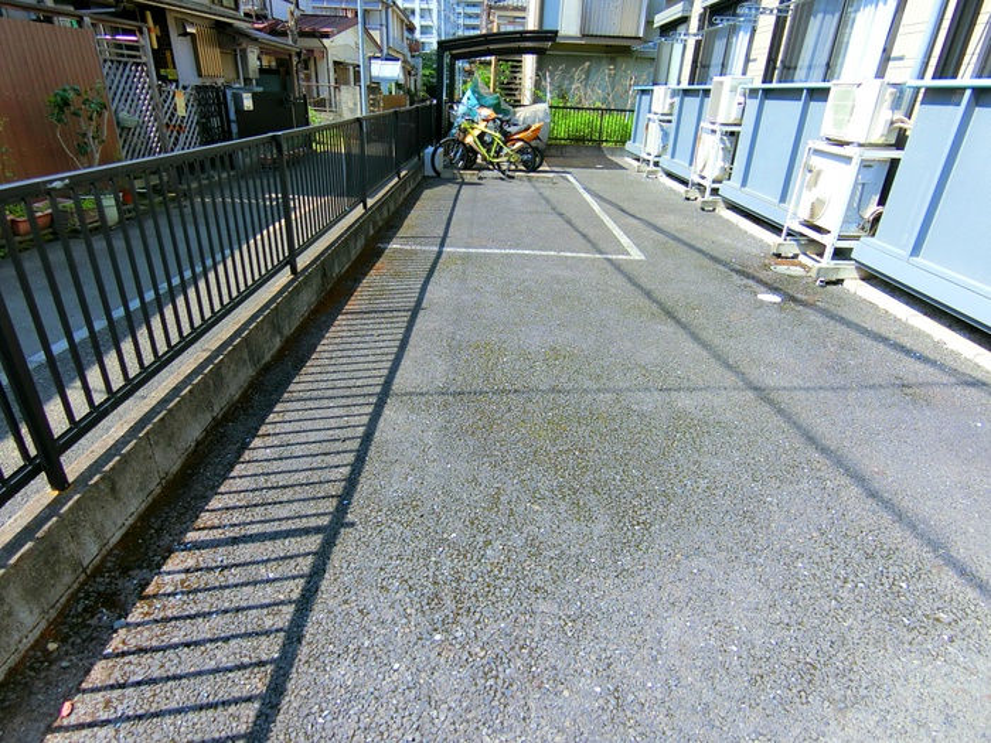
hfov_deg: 84.7
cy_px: 372
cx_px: 496
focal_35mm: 19
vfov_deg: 68.7
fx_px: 544
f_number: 2.7
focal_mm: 4.06
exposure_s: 1/640
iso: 80
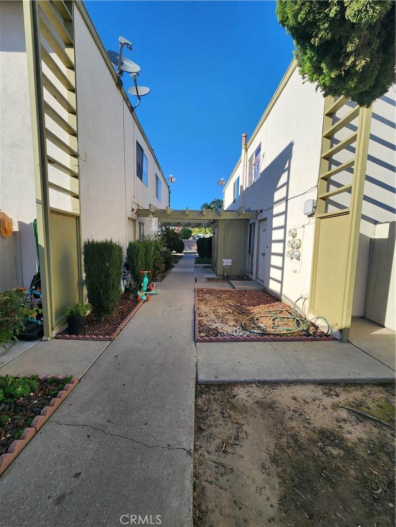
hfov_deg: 89.9
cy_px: 264
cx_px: 198
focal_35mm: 13
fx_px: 198
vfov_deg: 106.2
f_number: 2.2
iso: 50
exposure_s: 1/1286
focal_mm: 2.2
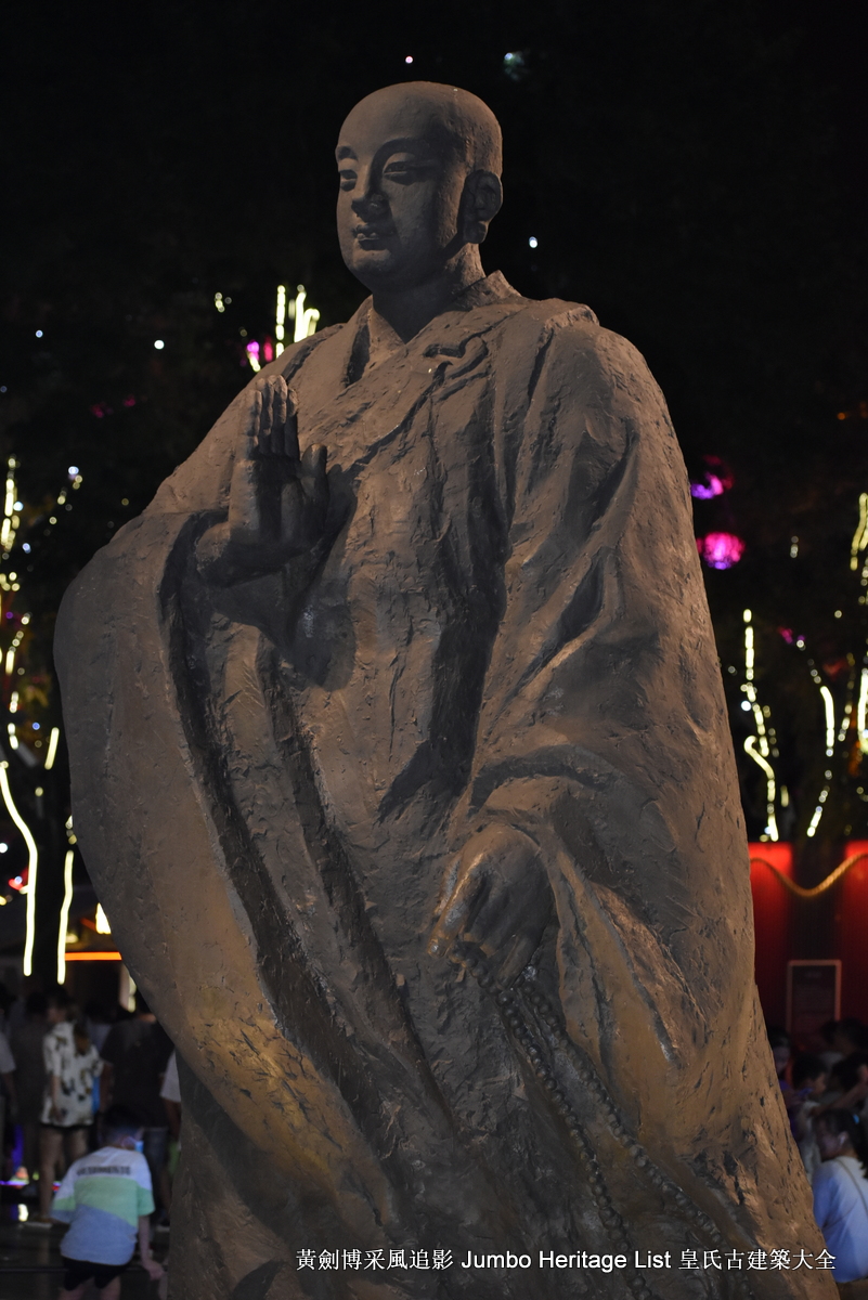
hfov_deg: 13.1
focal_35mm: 105
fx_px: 3794
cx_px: 434
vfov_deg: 19.4
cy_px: 650
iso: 1600
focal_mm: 70
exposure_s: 1/100
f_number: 4.5
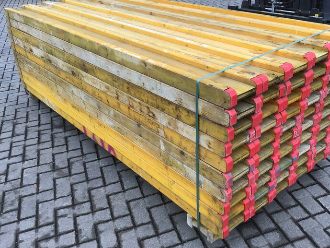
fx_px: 343
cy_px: 117
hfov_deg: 51.3
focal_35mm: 36
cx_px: 180
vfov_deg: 39.7
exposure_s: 1/100
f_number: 2.4
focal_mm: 3.3
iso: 32
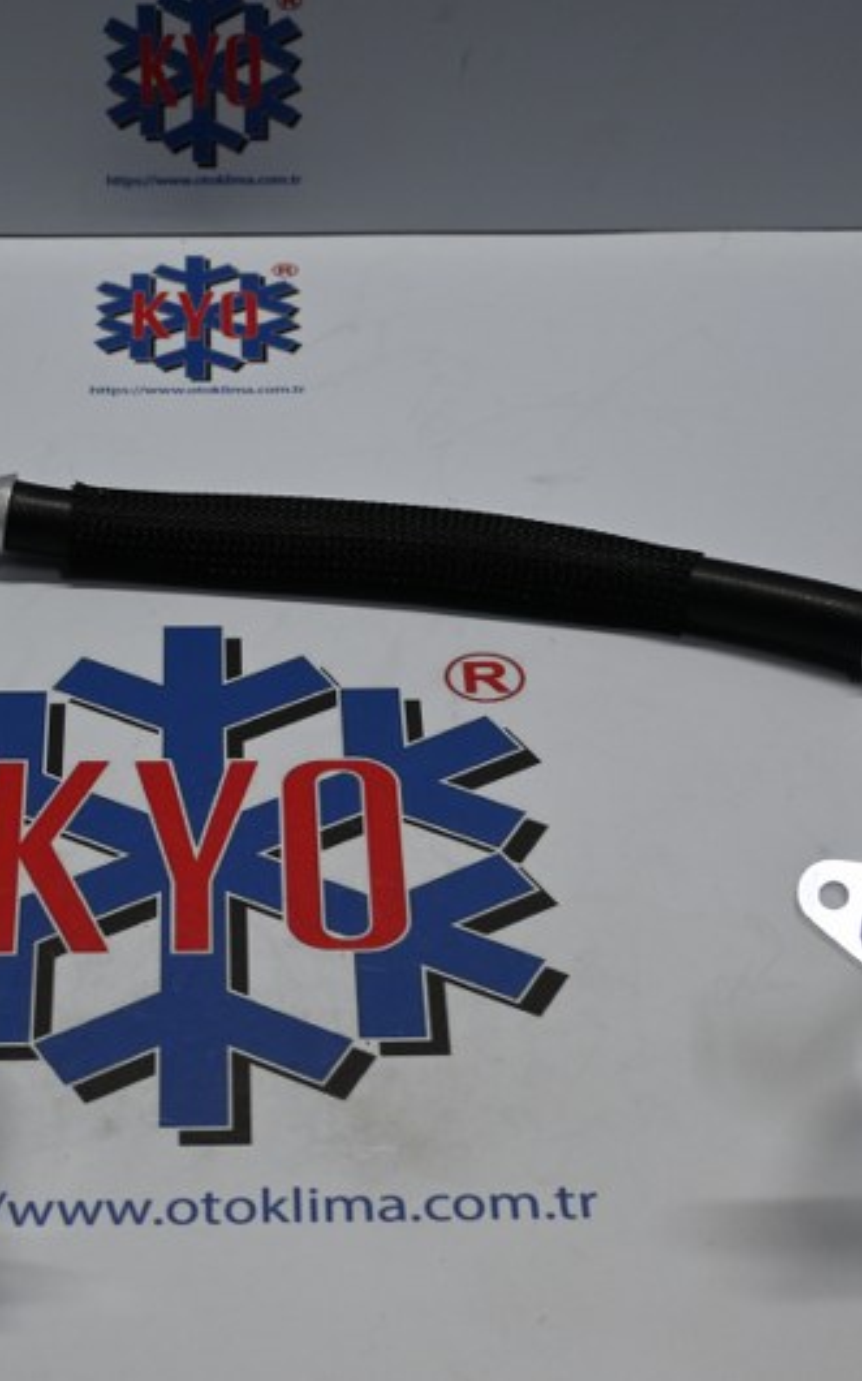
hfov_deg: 15.7
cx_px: 240
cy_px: 689
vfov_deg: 24.9
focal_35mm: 83
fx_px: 3121
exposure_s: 1/125
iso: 560
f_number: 5.3
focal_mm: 36
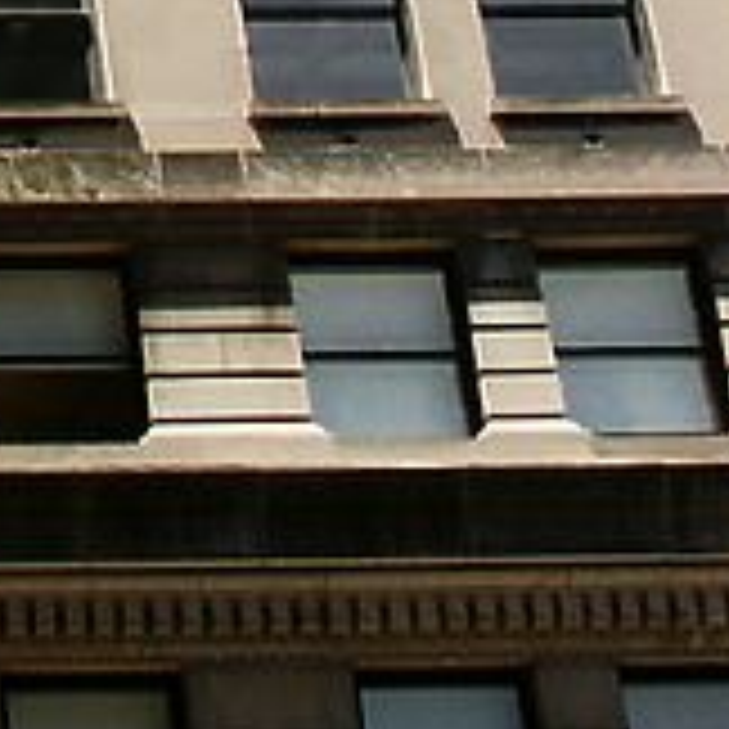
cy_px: -900
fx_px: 4098
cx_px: -641
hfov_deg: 9.6
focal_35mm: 172
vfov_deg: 9.3
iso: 64
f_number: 6.7
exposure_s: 1/180
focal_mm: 7.2
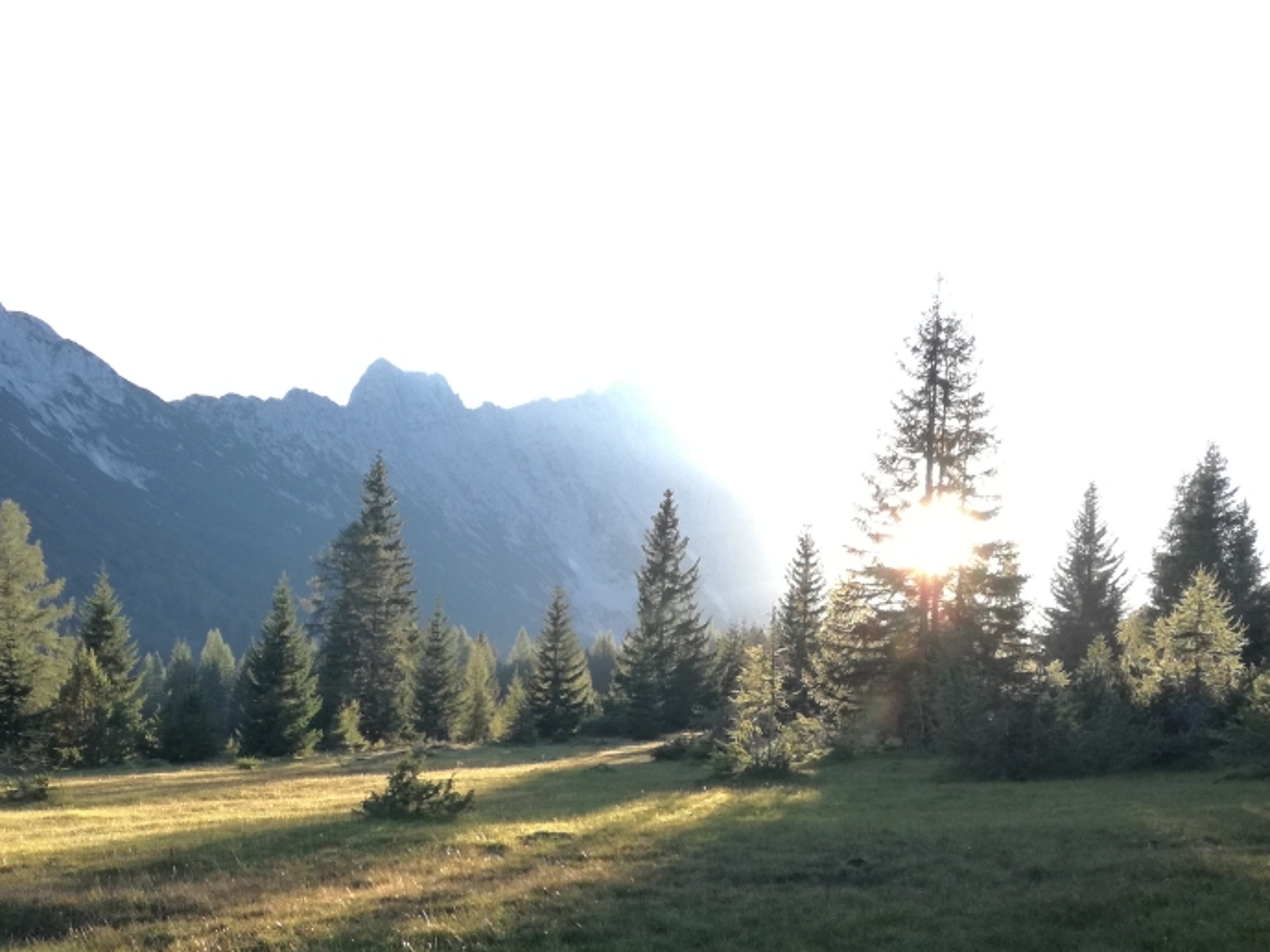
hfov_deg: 40.3
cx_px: 540
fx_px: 1725
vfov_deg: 30.0
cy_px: 783
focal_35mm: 47
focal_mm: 3.79
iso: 50
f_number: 2
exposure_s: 1/208
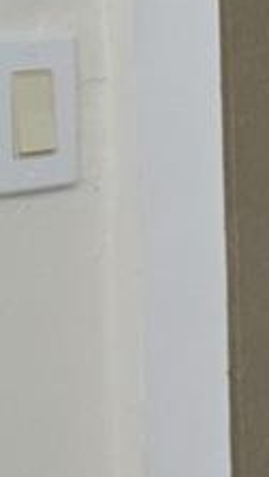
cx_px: 1879
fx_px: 1940
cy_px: -37
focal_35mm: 153
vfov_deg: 13.8
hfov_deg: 4.4
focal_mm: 16
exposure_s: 1/60
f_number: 16
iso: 1600
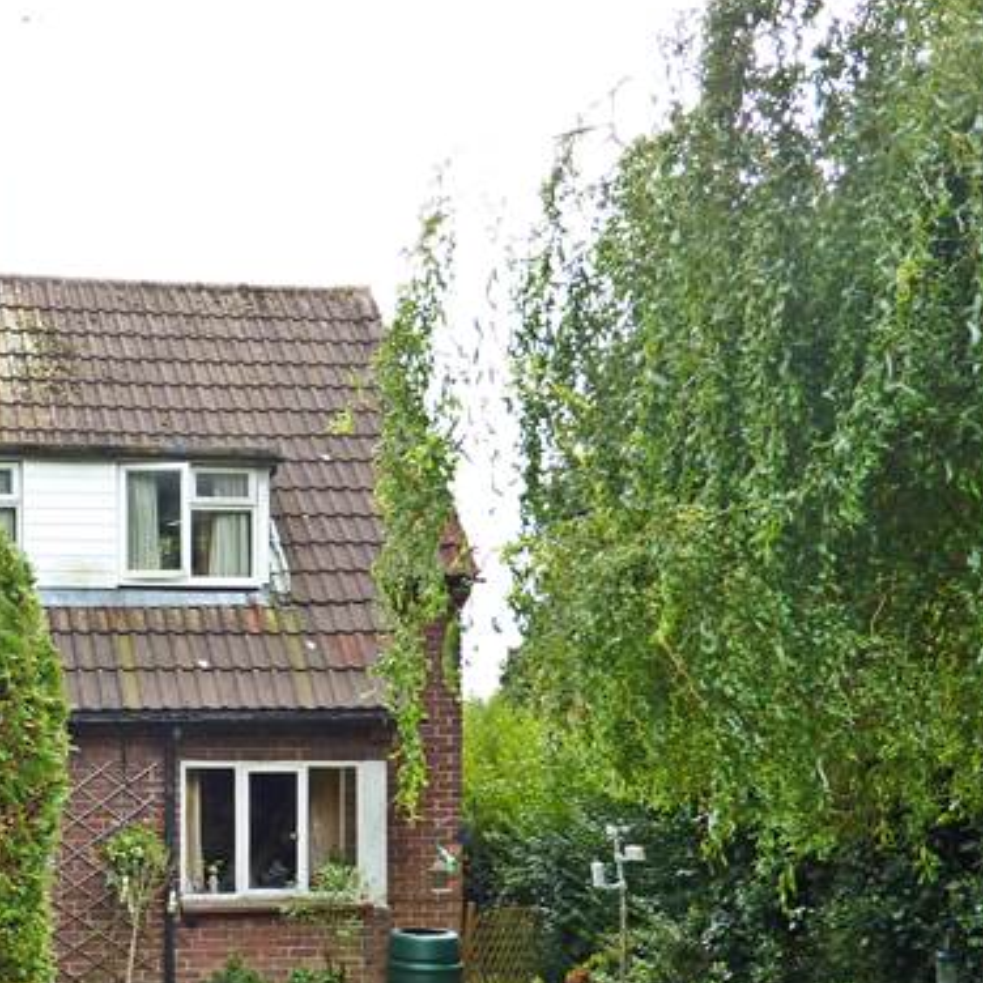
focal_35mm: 47
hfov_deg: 33.3
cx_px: 18
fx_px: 1510
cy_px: 708
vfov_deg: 35.4
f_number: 3.5
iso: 80
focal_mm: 4.1
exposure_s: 1/100
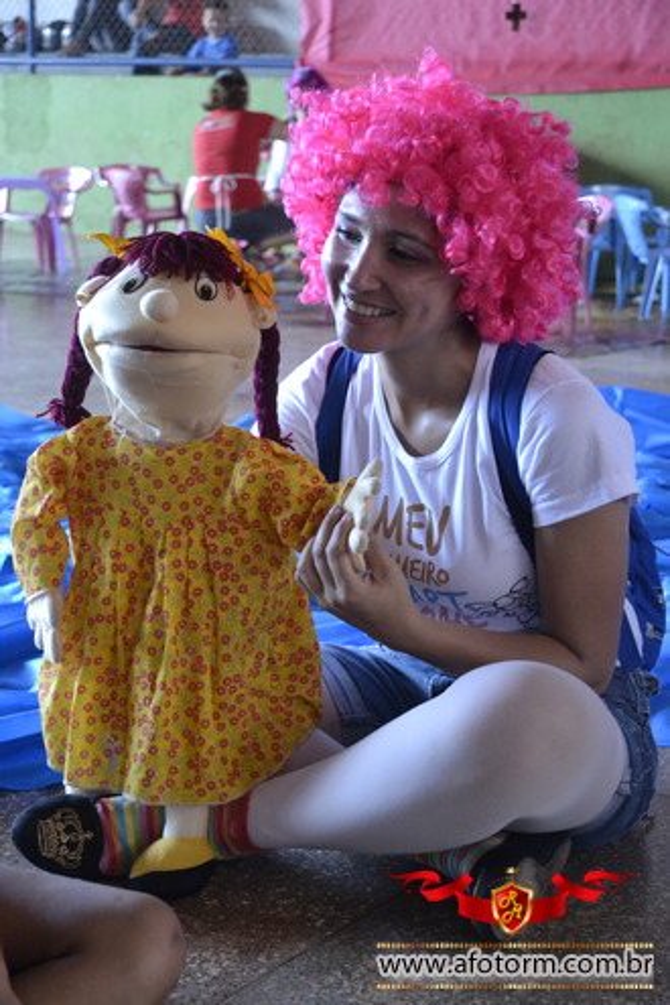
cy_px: 502
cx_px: 335
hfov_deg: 22.6
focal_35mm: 60
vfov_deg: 33.4
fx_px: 1675
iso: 3200
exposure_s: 1/60
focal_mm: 40
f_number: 4.5
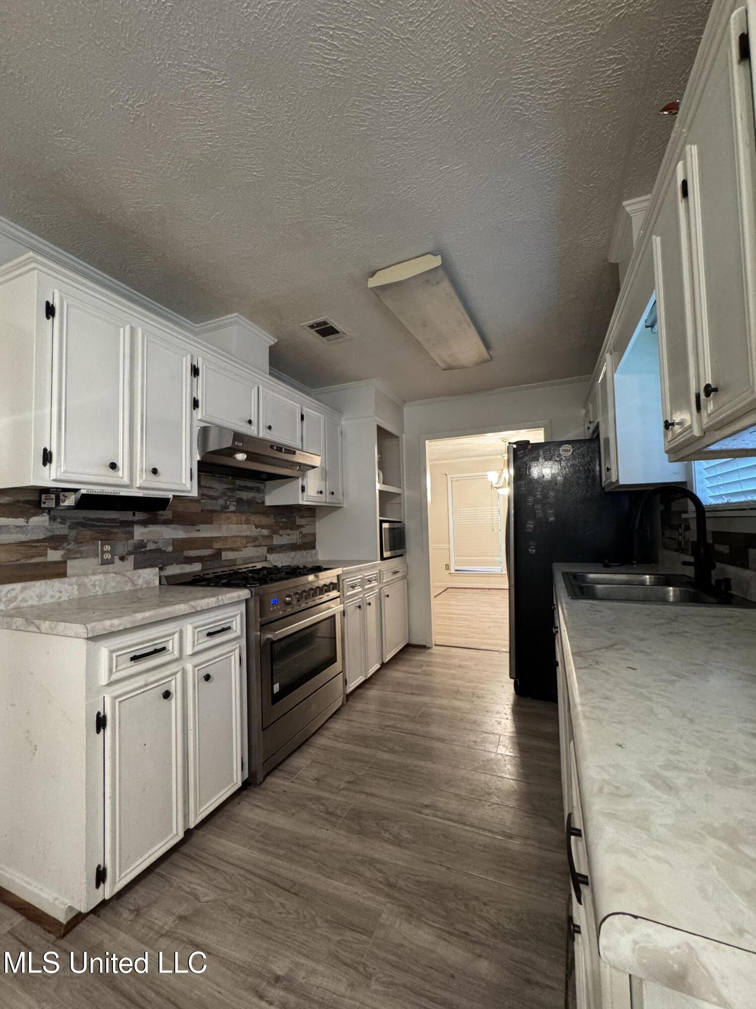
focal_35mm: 14
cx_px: 378
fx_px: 408
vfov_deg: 102.1
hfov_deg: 85.7
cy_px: 504
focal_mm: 2.22
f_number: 2.2
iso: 500
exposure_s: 1/60
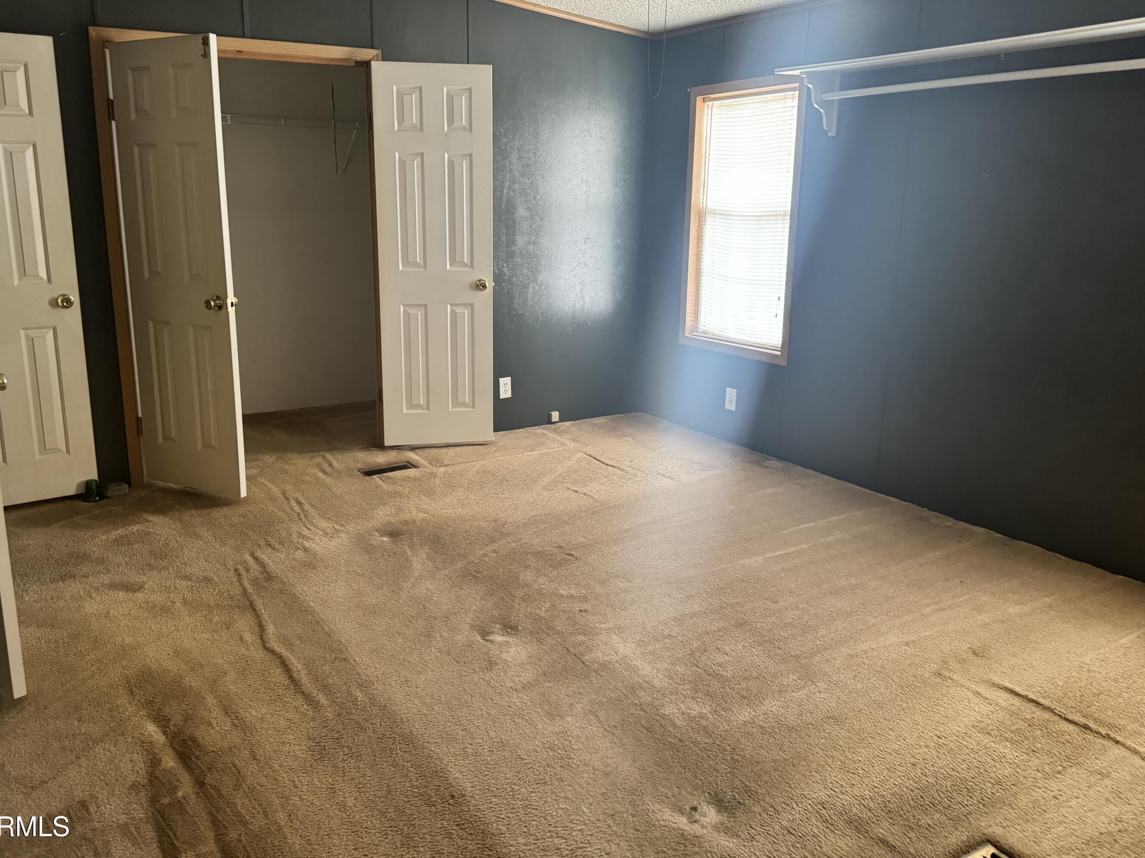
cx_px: 511
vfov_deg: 51.3
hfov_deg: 65.1
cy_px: 388
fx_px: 893
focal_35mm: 27
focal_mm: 6.86
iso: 640
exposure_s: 1/60
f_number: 1.78
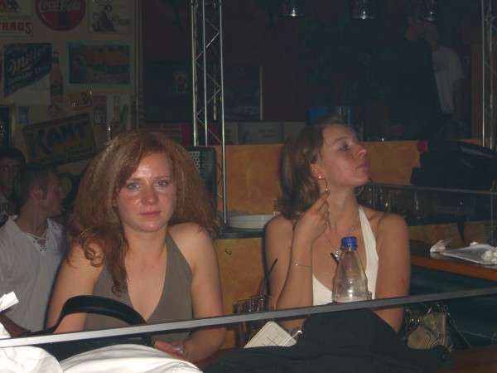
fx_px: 976
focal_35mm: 68
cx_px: 248
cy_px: 186
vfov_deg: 21.6
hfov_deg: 28.6
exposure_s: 1/60
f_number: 4
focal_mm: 14.2
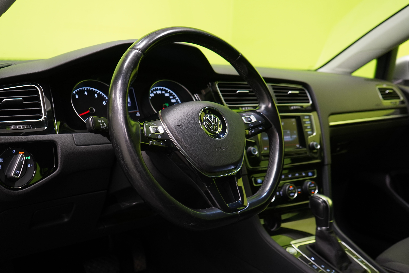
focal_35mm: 37
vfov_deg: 35.9
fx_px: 420
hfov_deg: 51.9
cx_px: 204
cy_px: 136
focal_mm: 37
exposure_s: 1/25
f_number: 5.6
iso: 1250
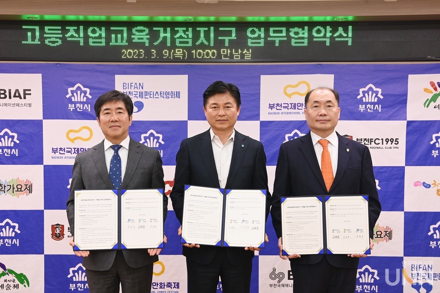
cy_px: 146
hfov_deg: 48.5
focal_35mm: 40
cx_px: 220
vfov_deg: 33.4
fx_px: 489
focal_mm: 40
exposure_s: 1/100
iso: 2000
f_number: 7.1
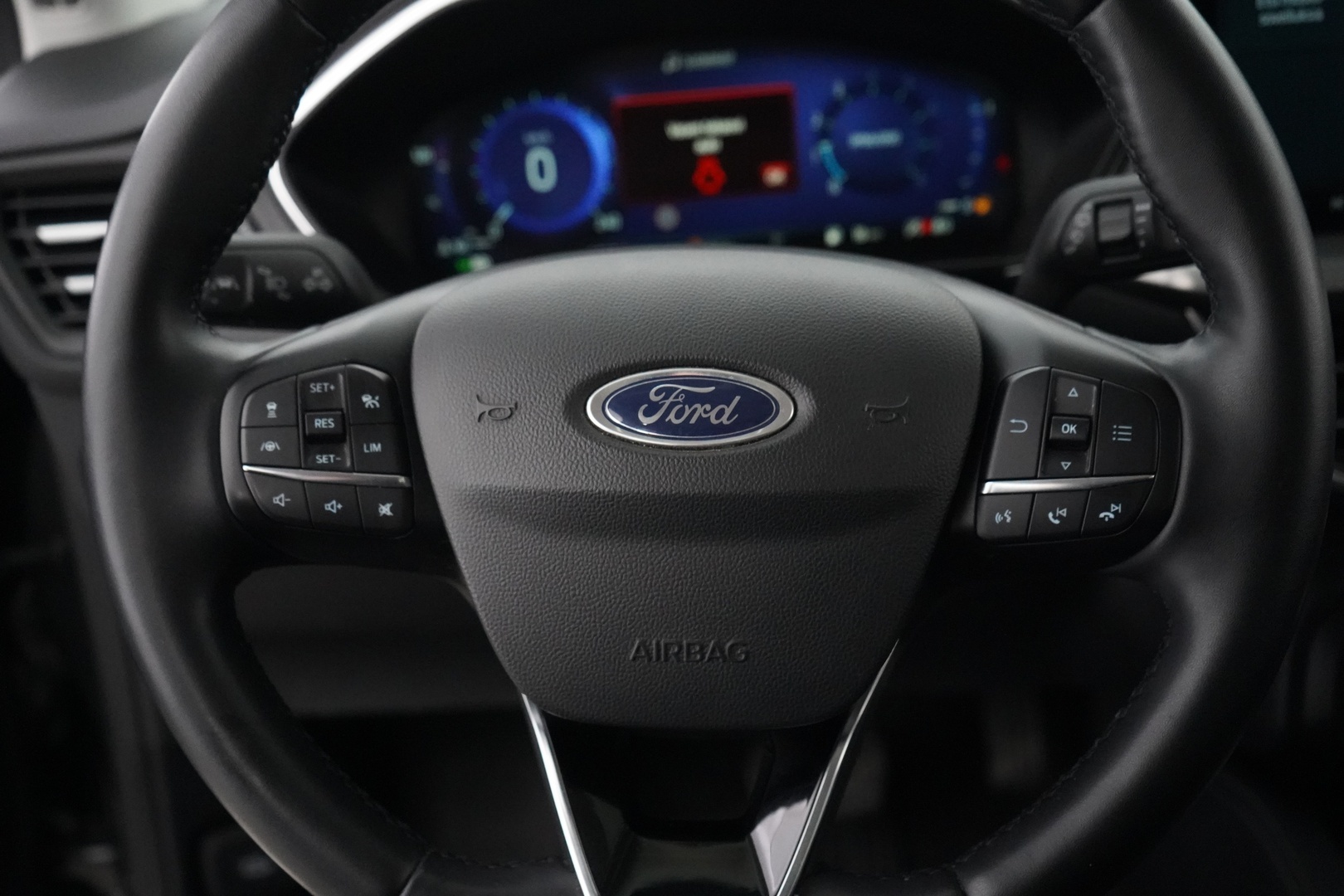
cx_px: 672
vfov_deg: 33.4
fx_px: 1493
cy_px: 448
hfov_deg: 48.5
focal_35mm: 40
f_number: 4
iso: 12800
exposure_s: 1/80
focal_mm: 40
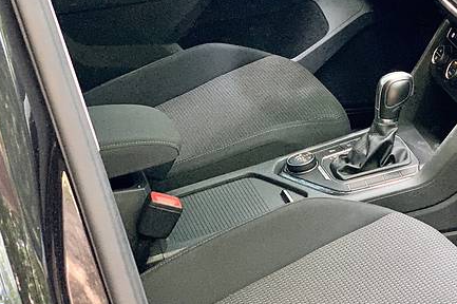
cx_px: 416
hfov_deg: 20.0
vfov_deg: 13.6
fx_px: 1268
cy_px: 40
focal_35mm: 100
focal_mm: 6
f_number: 2.4
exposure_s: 1/60
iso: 400
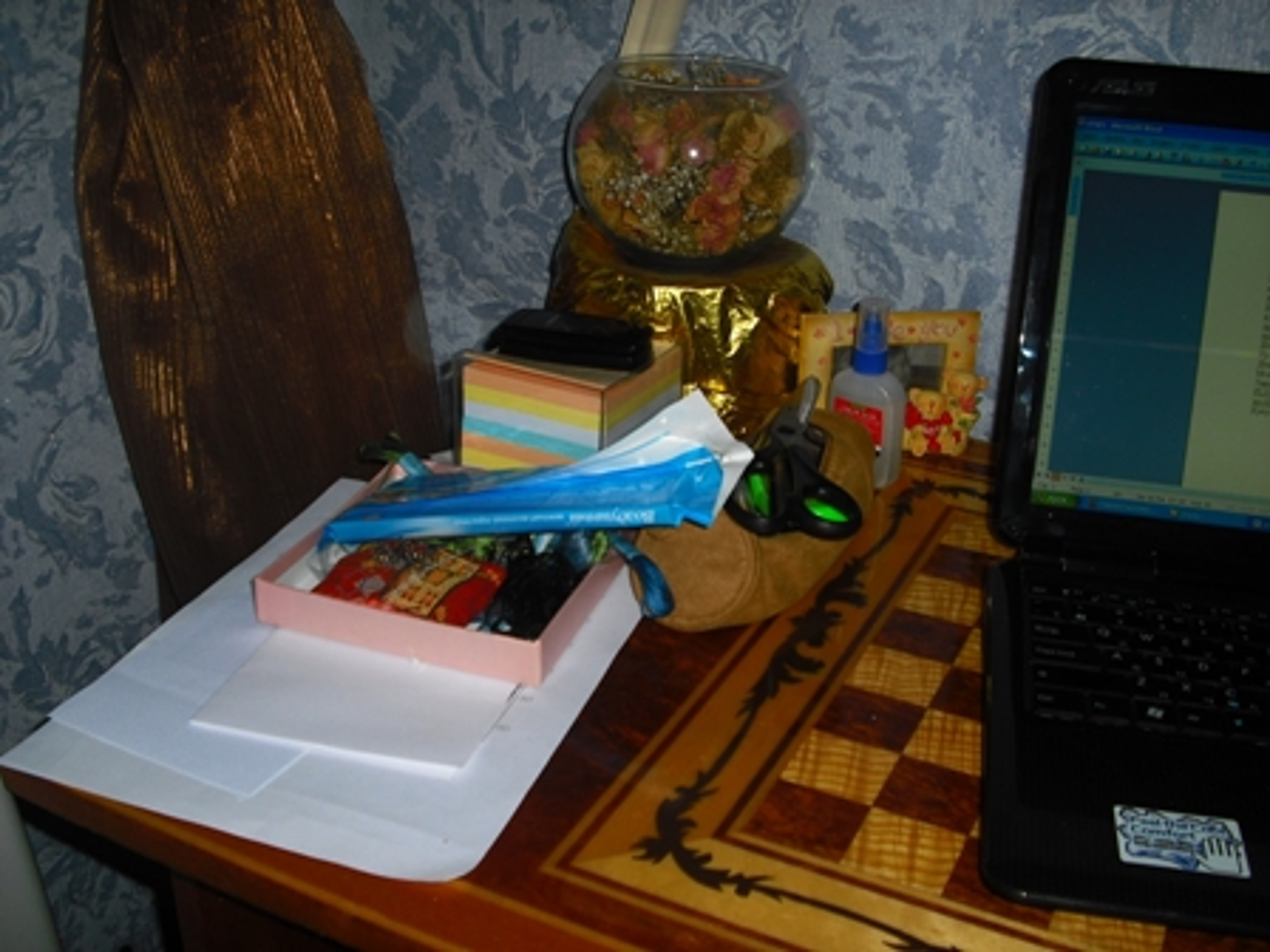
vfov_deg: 37.7
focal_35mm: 38
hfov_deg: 49.0
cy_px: 476
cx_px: 635
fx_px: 1394
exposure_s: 1/60
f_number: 2.8
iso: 64
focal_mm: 6.2
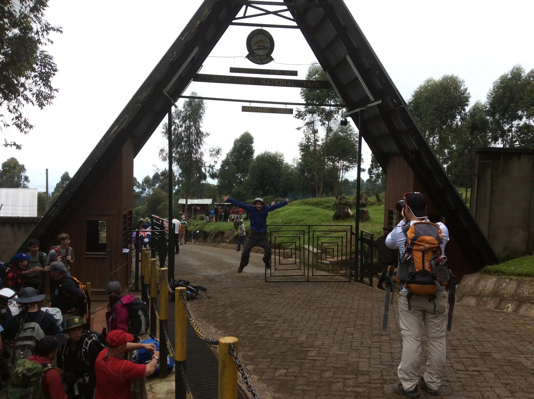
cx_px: 267
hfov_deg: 56.9
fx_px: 493
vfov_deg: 44.1
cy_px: 200
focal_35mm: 32
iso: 32
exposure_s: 1/529
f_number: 2.4
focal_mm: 3.3
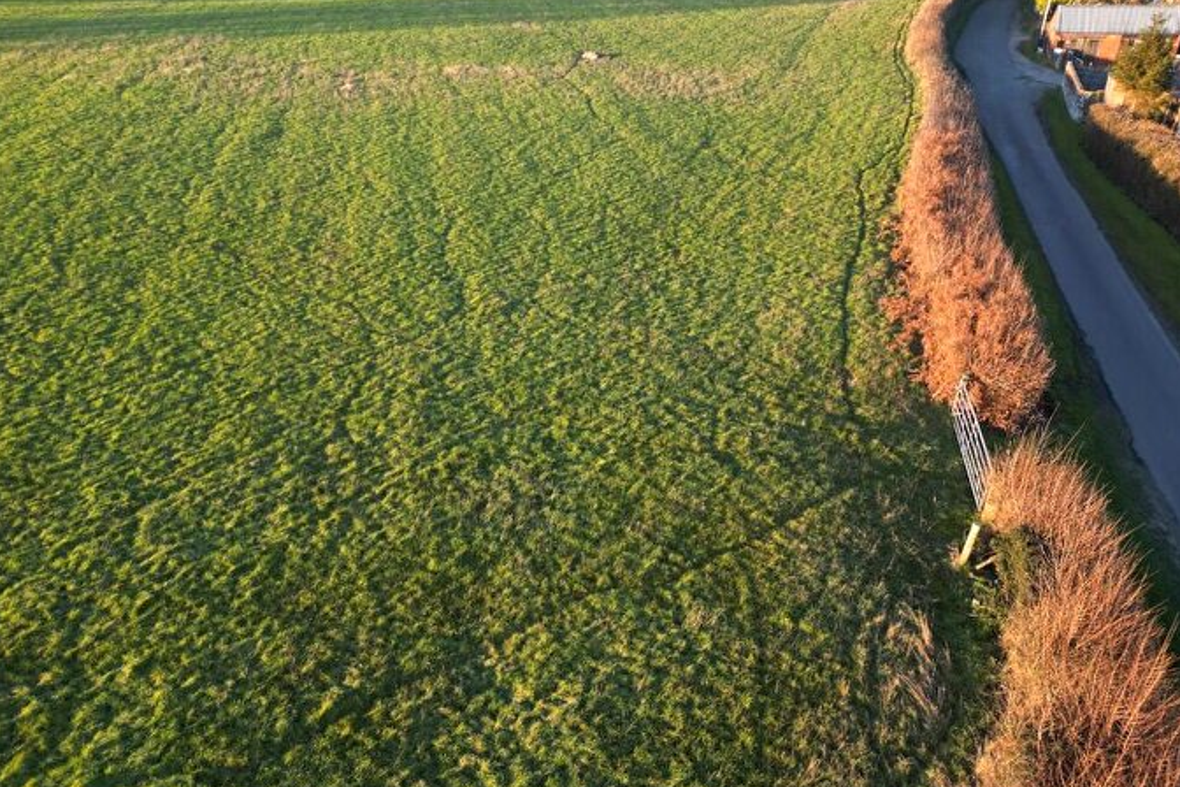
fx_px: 852
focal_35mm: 26
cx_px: 569
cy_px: 370
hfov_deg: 69.4
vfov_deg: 49.5
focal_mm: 6.72
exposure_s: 1/250
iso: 100
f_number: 1.7
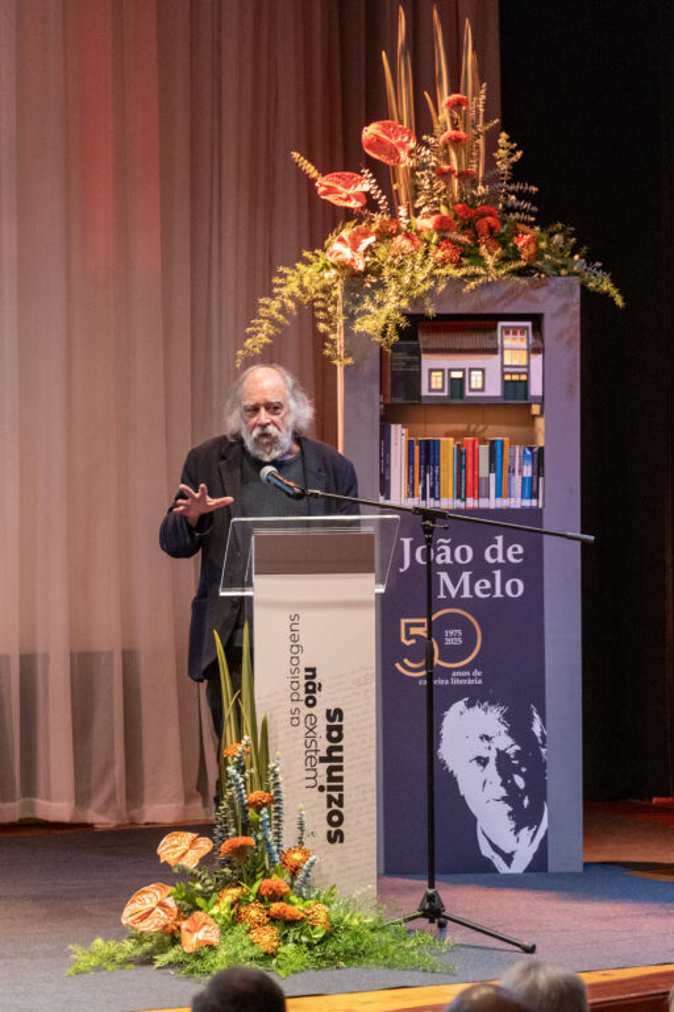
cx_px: 337
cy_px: 506
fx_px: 3707
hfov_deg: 10.4
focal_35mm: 132
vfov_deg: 15.5
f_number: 5.2
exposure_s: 1/50
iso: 6400
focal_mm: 132
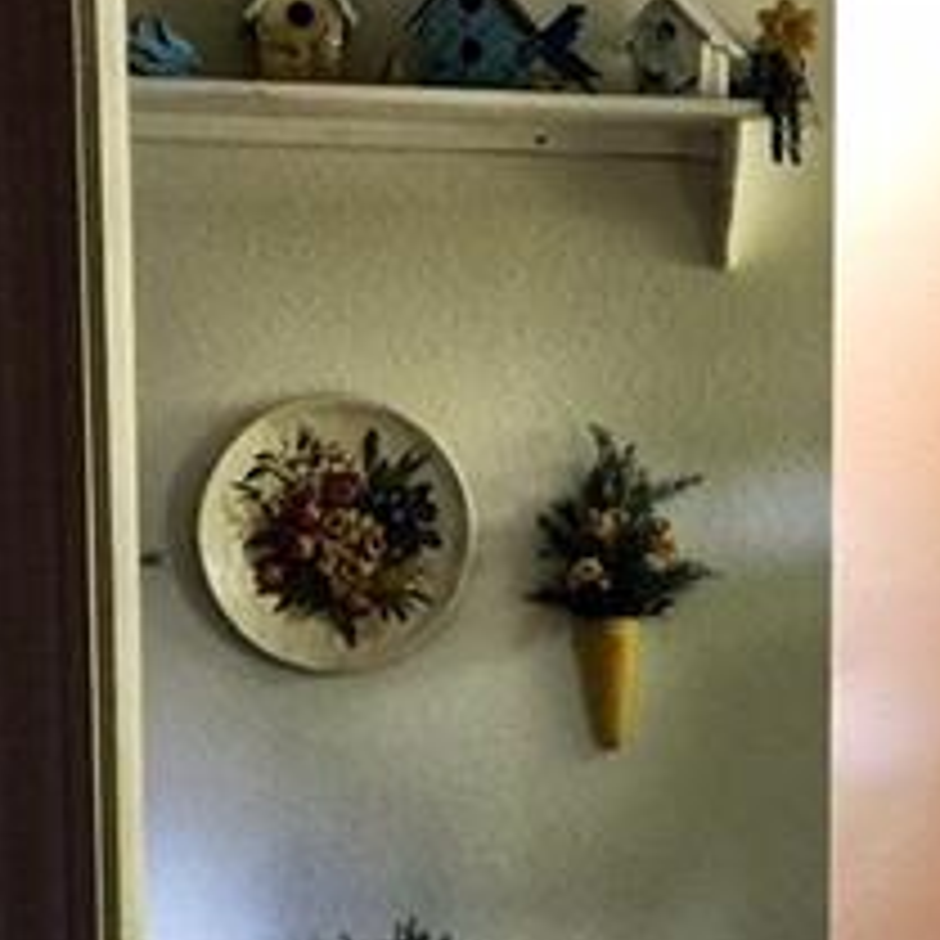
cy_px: 904
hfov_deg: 18.3
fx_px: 2888
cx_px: 747
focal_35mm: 94
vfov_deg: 18.1
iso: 100
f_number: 2.2
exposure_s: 1/8
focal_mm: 4.15
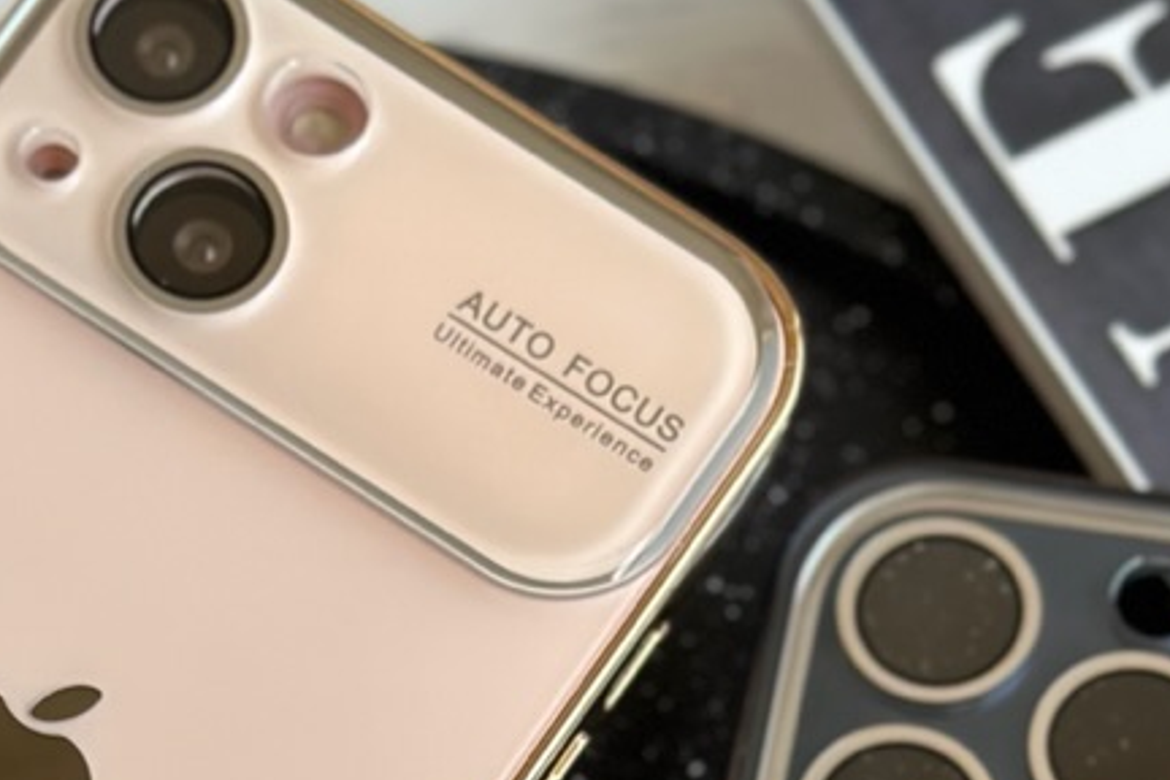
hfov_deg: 13.8
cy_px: 1211
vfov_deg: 9.0
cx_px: 339
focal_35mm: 148
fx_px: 4810
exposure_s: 1/623
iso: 80
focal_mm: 6.86
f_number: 1.78
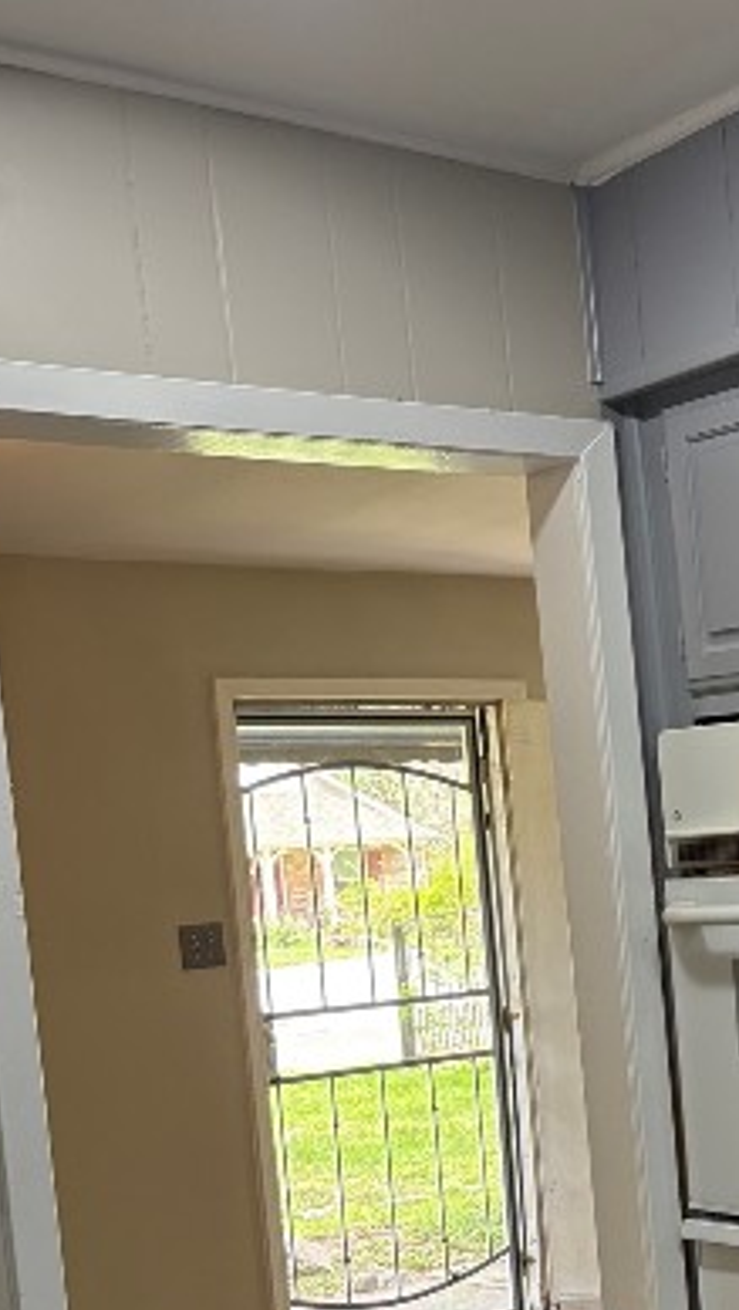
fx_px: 1946
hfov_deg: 20.3
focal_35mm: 56
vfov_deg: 36.1
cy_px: 1023
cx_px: 864
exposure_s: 1/120
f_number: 1.6
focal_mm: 5.96
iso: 200
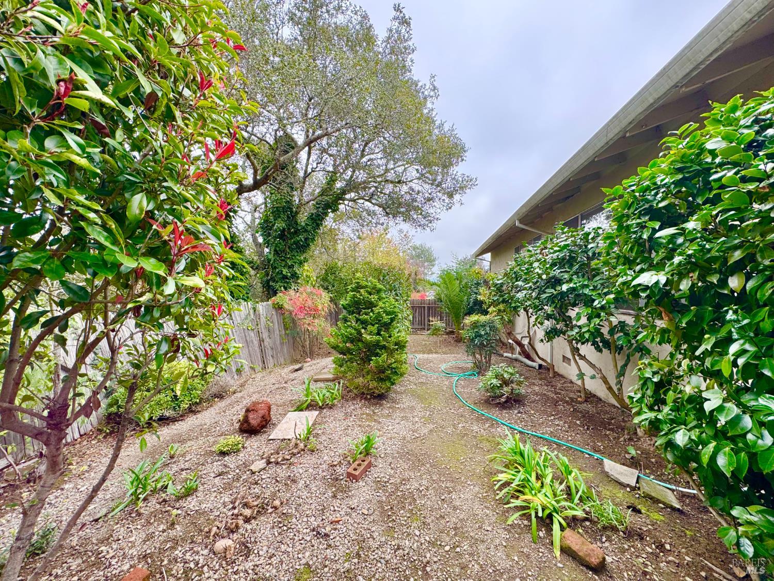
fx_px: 313
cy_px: 290
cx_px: 387
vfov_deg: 85.7
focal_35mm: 14
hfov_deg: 102.1
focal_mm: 2.22
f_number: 2.2
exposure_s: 1/189
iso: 40
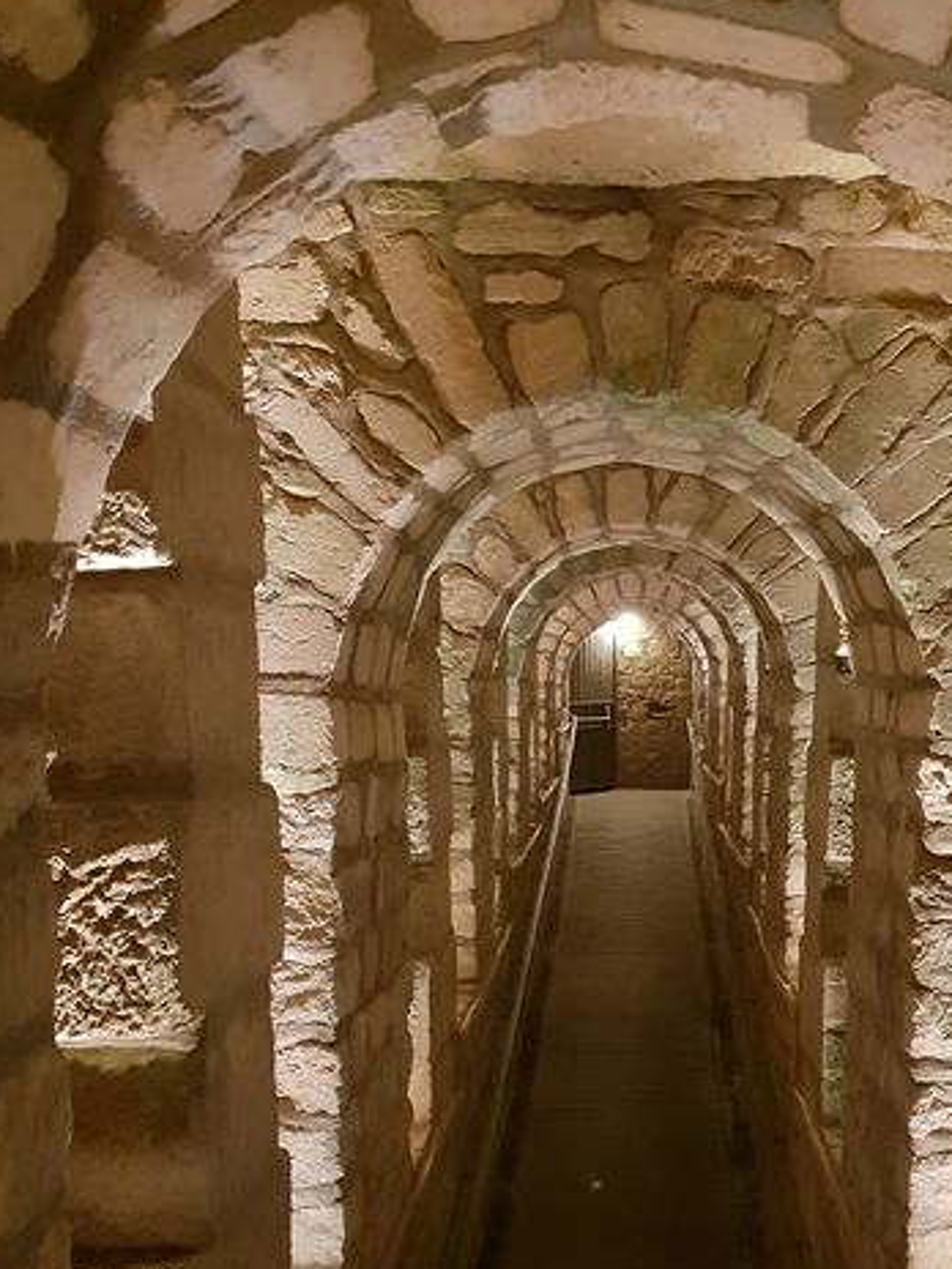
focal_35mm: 42
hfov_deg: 34.1
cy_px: 905
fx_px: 1540
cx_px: 625
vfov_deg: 43.7
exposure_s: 1/10
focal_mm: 4.3
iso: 1000
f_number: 1.5
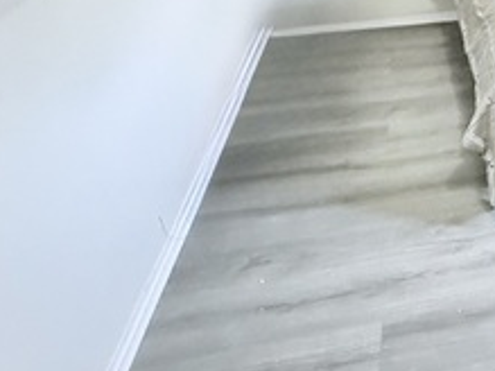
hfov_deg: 37.1
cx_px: 565
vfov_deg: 30.7
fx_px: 586
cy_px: -52
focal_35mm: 41
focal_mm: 2.22
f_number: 2.2
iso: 1250
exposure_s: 1/40
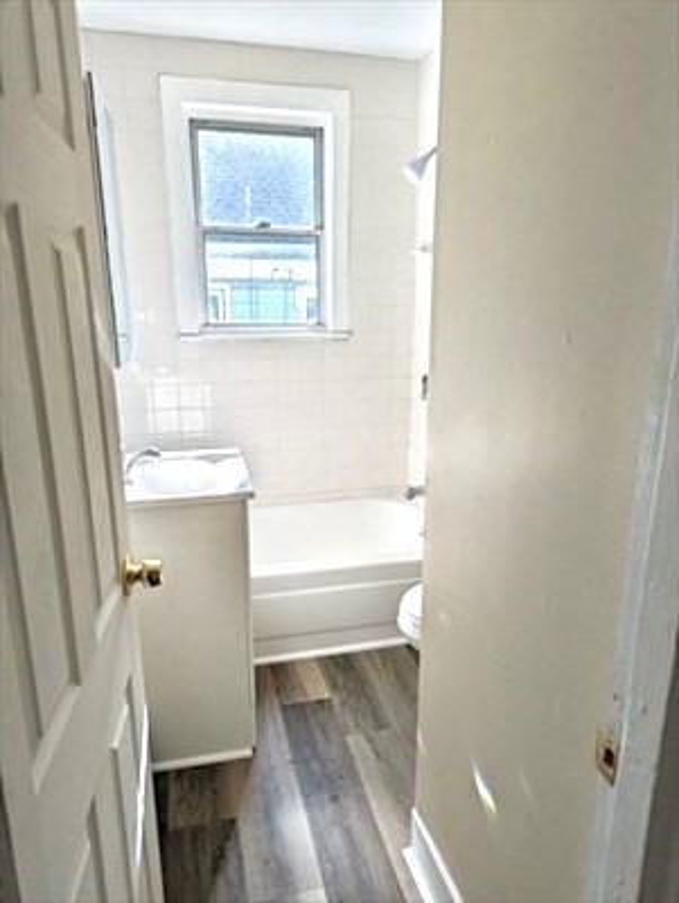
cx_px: 340
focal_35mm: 24
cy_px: 452
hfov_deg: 56.9
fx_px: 626
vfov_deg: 71.5
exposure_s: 1/864
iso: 45
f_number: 1.85
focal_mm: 6.81
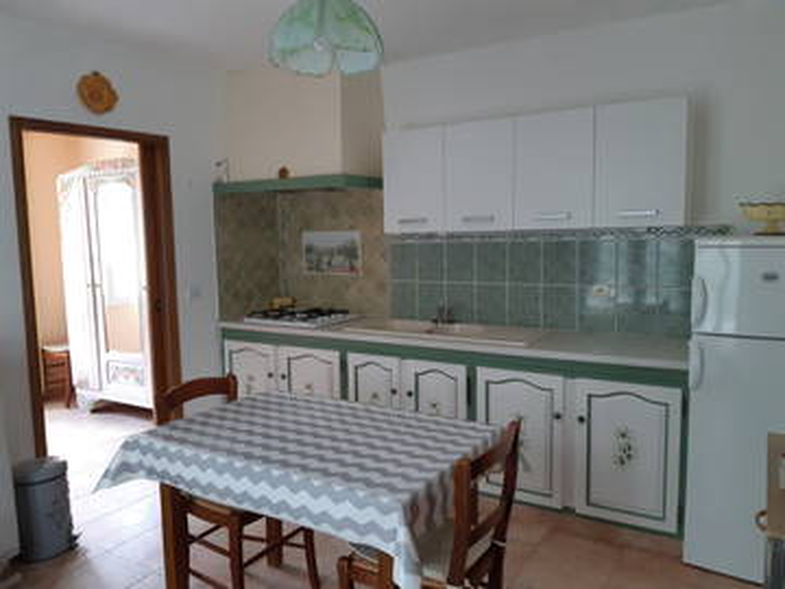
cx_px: 392
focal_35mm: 26
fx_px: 590
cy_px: 294
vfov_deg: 53.1
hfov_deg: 67.3
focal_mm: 3.92
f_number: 1.7
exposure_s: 1/50
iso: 200
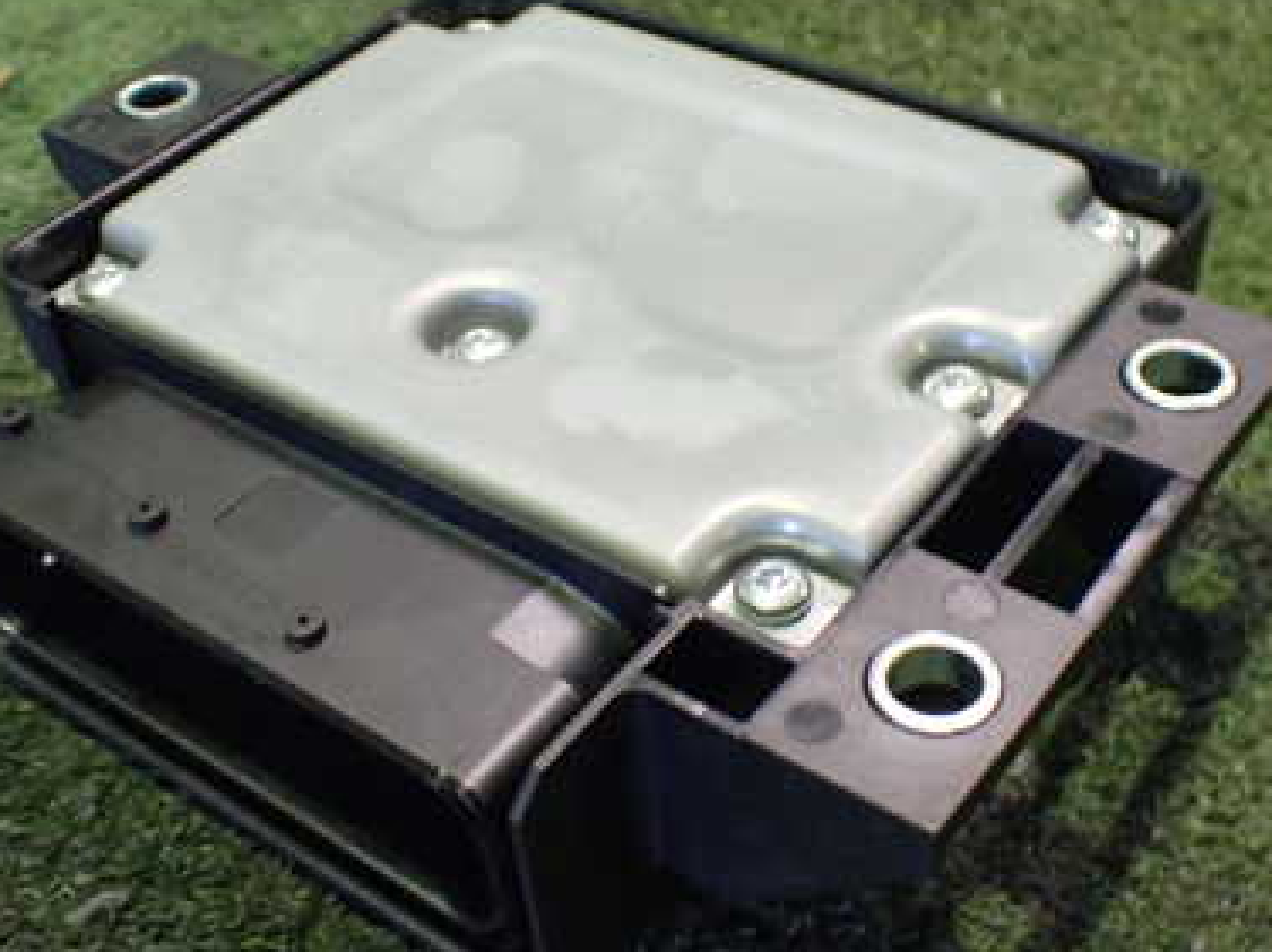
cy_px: 471
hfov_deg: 39.7
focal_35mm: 48
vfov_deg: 30.2
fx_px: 1763
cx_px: 661
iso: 1000
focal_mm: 5.4
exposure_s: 1/30
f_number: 2.3
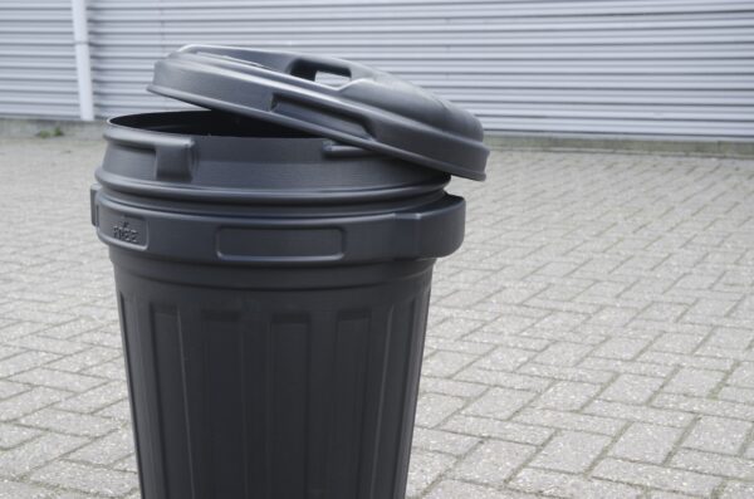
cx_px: 377
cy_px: 250
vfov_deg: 22.5
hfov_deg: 33.5
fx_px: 1254
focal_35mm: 60
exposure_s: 1/200
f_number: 7.1
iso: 200
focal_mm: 40
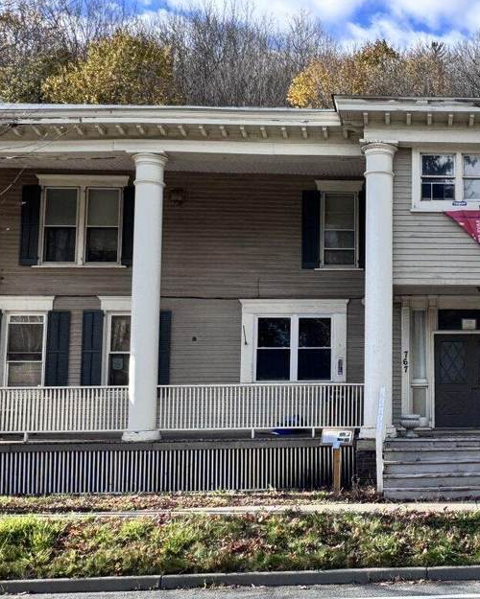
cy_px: 323
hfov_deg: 30.7
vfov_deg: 40.3
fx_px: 817
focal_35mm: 46
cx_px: 468
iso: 40
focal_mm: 2.22
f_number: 2.2
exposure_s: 1/582
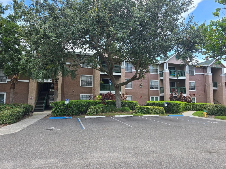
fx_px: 150
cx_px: 113
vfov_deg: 58.9
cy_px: 84
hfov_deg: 73.9
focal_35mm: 23
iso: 12
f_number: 1.7
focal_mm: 6.3
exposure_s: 1/221
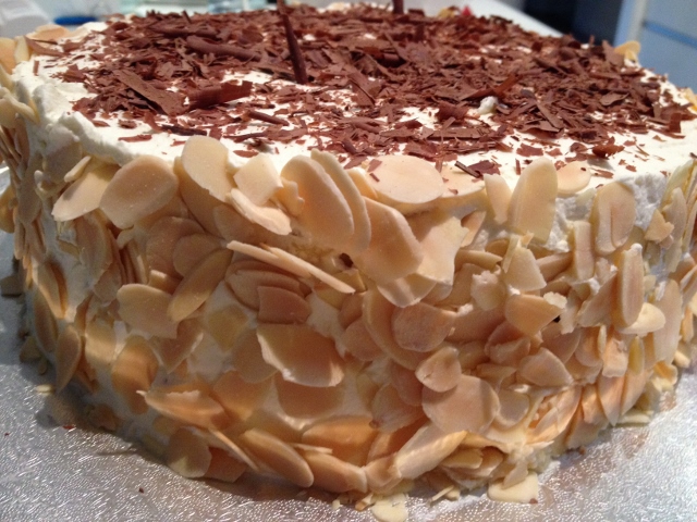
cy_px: 261
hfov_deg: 52.6
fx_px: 705
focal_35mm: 35
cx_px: 348
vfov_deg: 40.7
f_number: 2.4
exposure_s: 1/20
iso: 250
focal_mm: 4.28
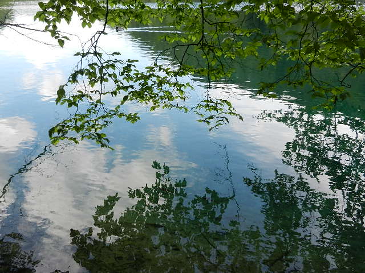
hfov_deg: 61.7
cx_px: 182
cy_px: 136
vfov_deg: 48.2
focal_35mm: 29
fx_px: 306
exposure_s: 1/250
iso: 160
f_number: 3.6
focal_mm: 5.1
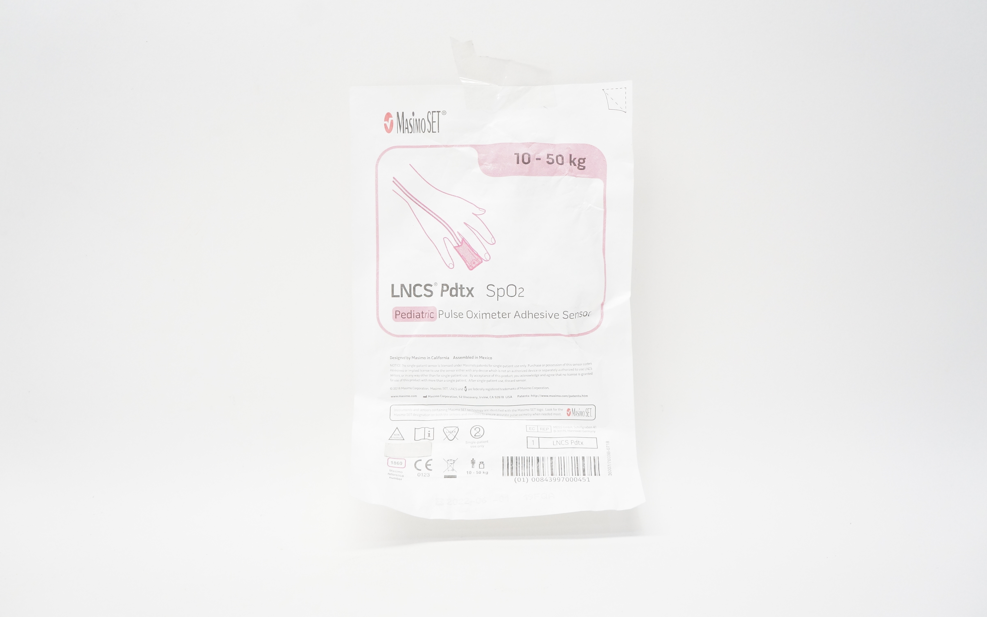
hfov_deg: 66.5
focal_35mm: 28
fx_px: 753
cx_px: 495
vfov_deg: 44.5
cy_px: 297
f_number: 6.3
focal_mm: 18
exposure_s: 1/160
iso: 1600
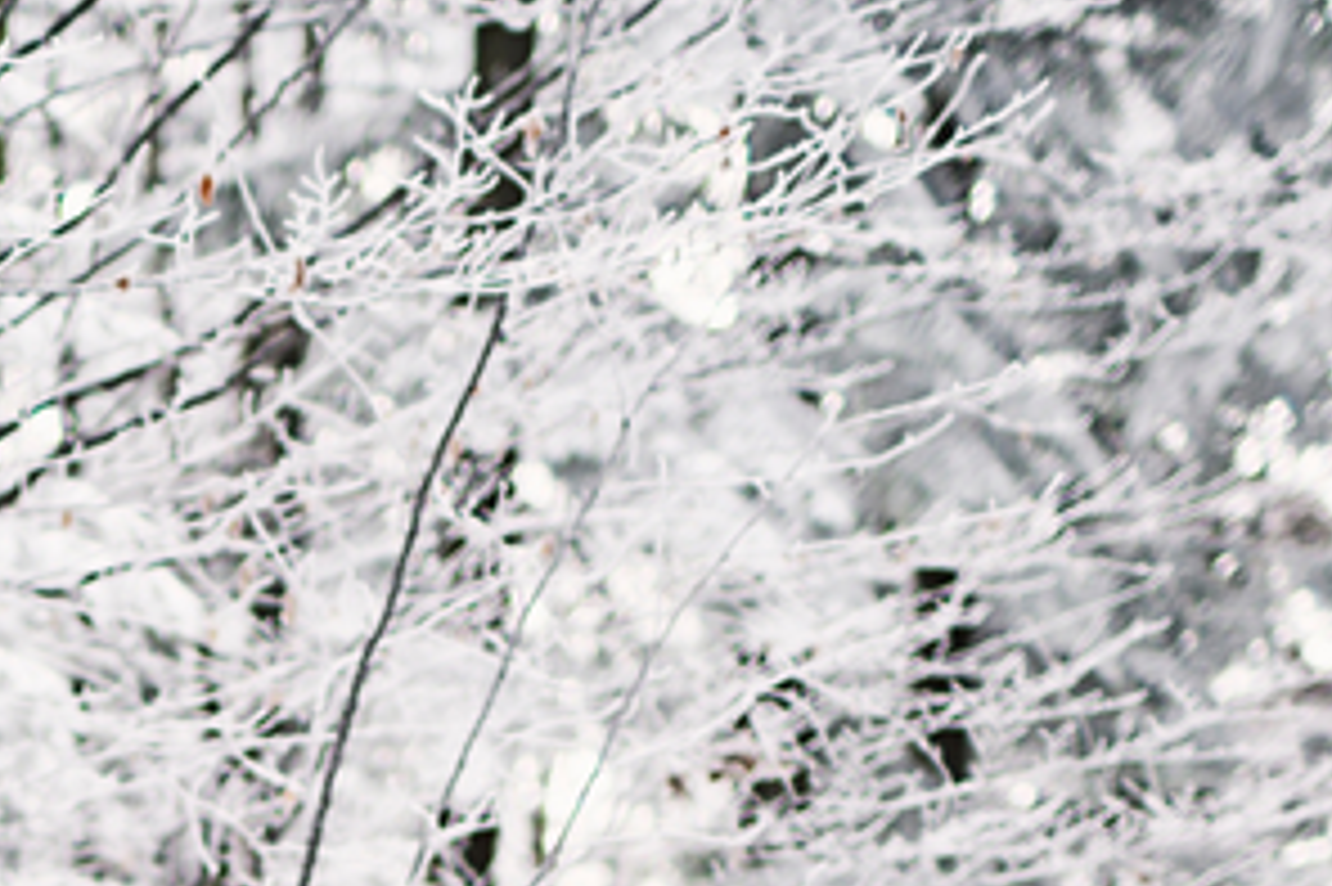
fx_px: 7507
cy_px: 1531
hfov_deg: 10.1
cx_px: -50
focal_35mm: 203
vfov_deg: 6.6
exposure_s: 1/320
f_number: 1.4
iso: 100
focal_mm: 50
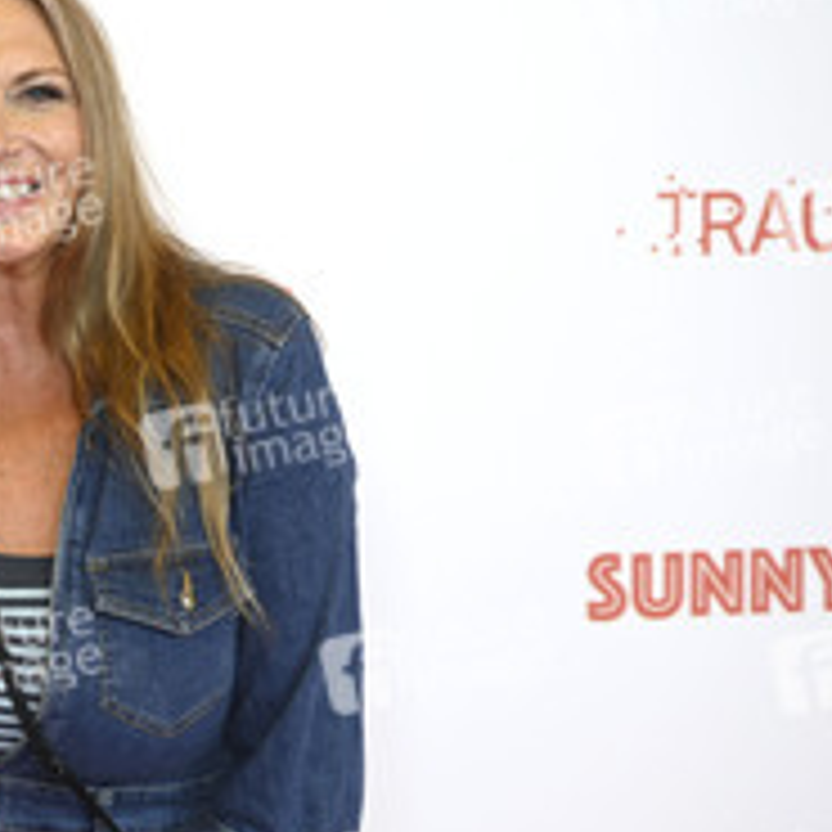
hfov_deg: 11.1
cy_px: 549
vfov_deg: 11.3
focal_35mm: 155
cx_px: -133
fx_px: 4215
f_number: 2.8
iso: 250
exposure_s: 1/125
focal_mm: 75
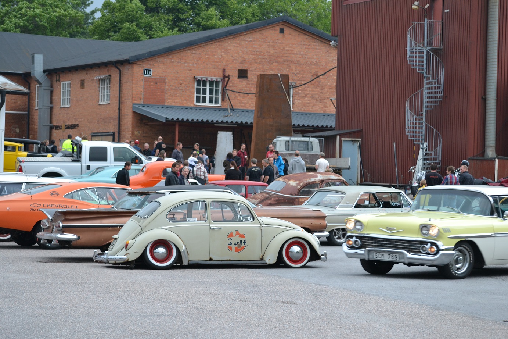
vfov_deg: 11.4
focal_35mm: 120
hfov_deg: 17.1
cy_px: 170
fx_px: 1693
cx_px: 254
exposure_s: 1/125
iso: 360
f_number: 5.6
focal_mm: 80
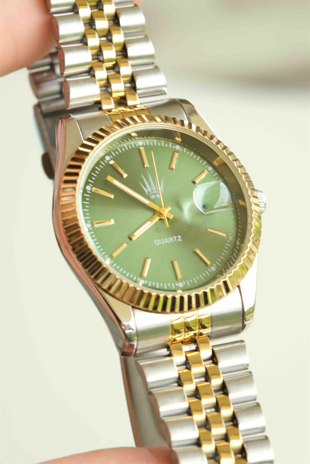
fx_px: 1550
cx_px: 155
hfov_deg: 11.4
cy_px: 232
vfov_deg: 17.1
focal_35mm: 120
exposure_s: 1/40
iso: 250
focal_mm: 80
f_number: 8
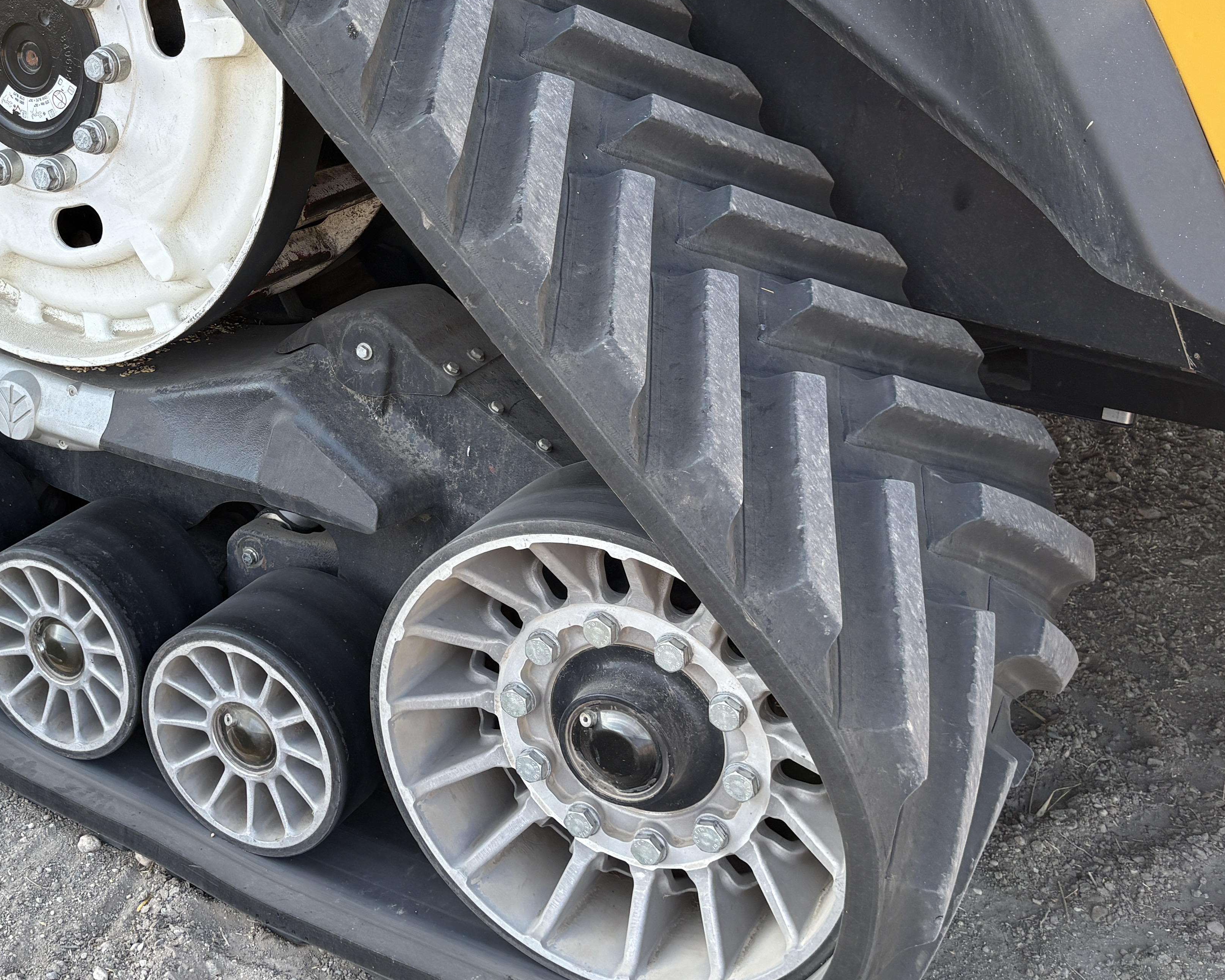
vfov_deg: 33.2
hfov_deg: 39.4
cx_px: 227
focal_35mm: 45
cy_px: 354
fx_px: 1632
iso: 40
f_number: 1.6
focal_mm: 5.96
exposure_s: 1/216
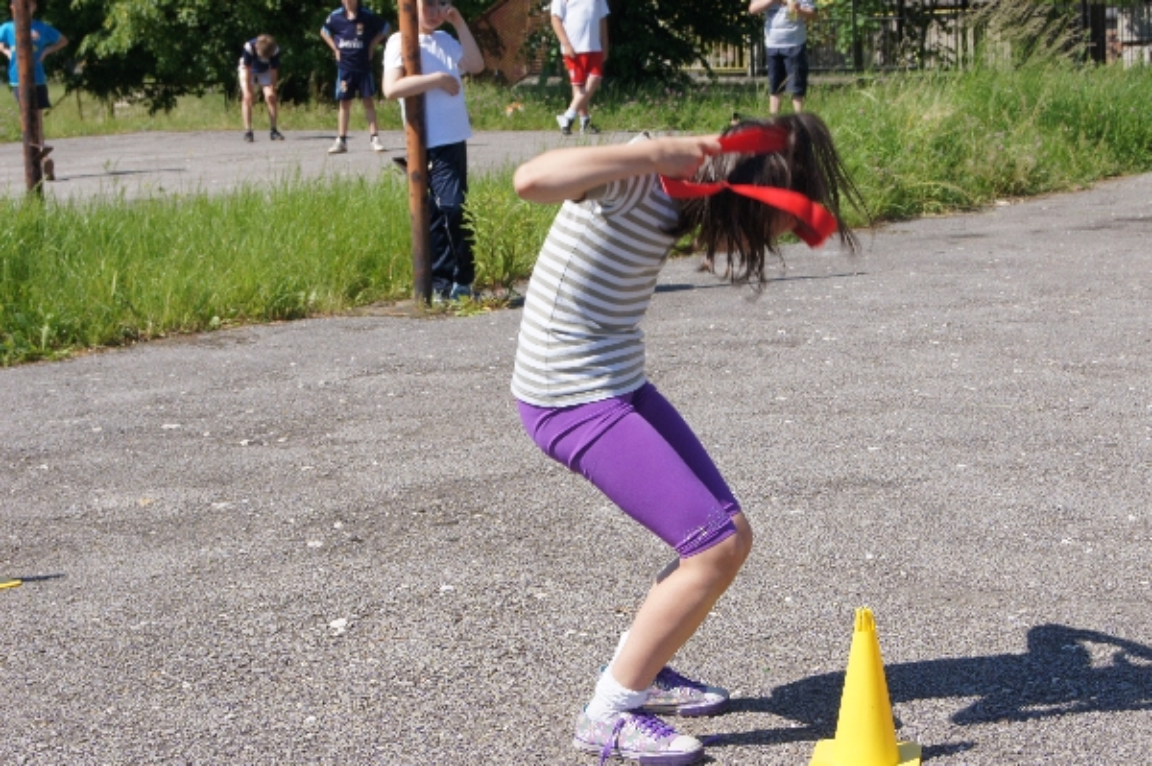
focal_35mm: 82
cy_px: 383
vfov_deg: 16.5
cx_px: 576
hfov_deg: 24.6
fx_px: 2638
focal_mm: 55
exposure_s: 1/200
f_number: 13
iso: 200
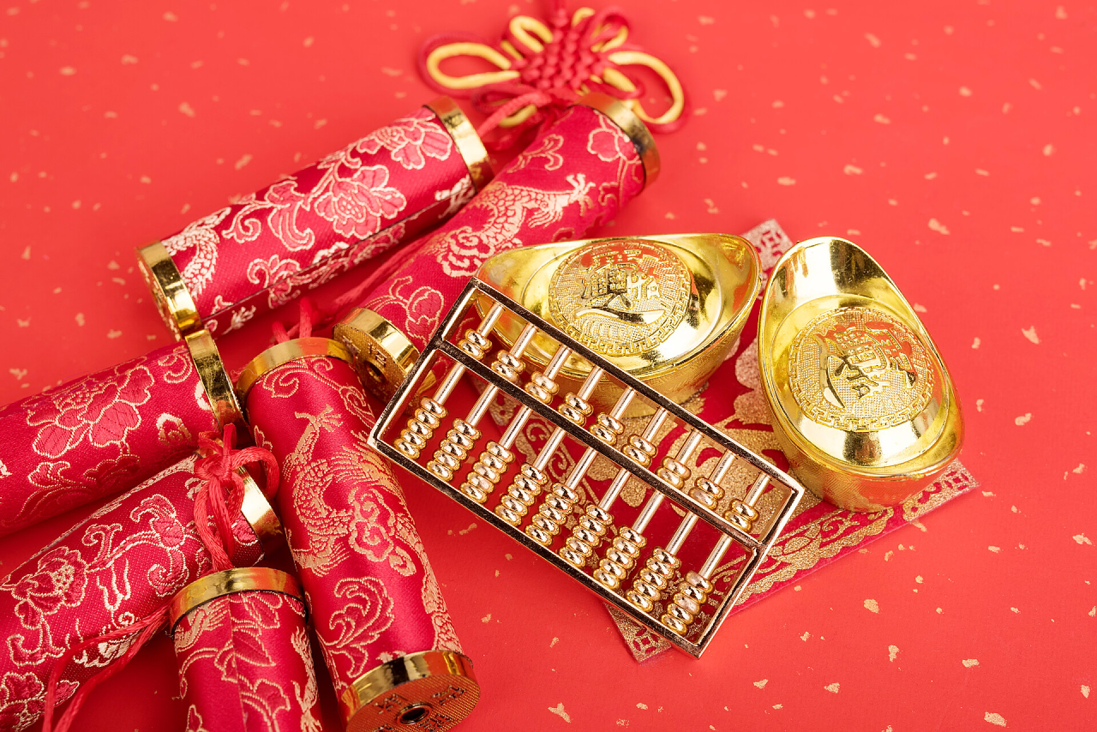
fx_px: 1524
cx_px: 548
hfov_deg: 39.6
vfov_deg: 27.0
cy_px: 366
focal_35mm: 50
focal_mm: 50
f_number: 9
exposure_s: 1/160
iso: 100
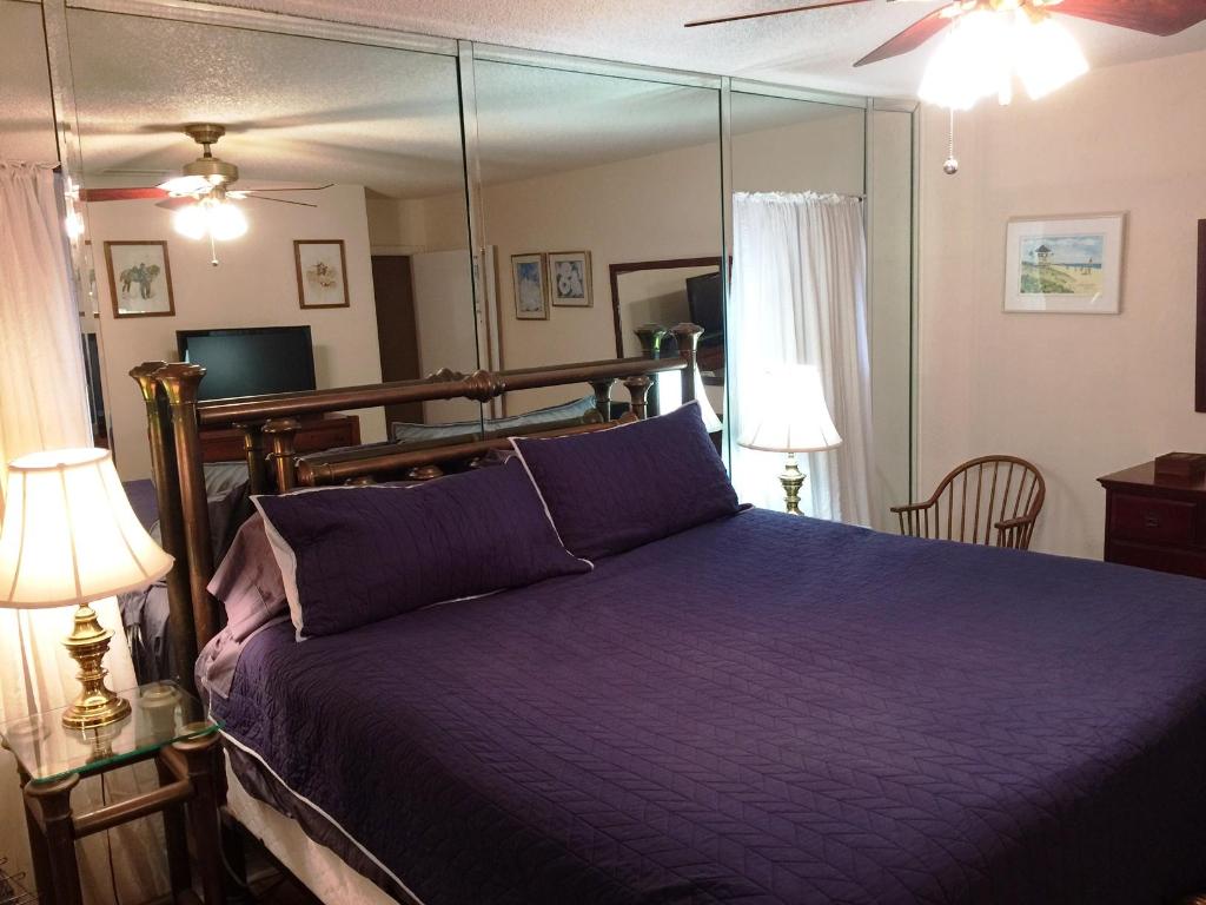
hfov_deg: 61.7
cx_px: 603
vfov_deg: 48.2
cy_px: 452
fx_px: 1010
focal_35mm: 29
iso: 64
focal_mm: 4.15
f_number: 2.2
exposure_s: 1/15
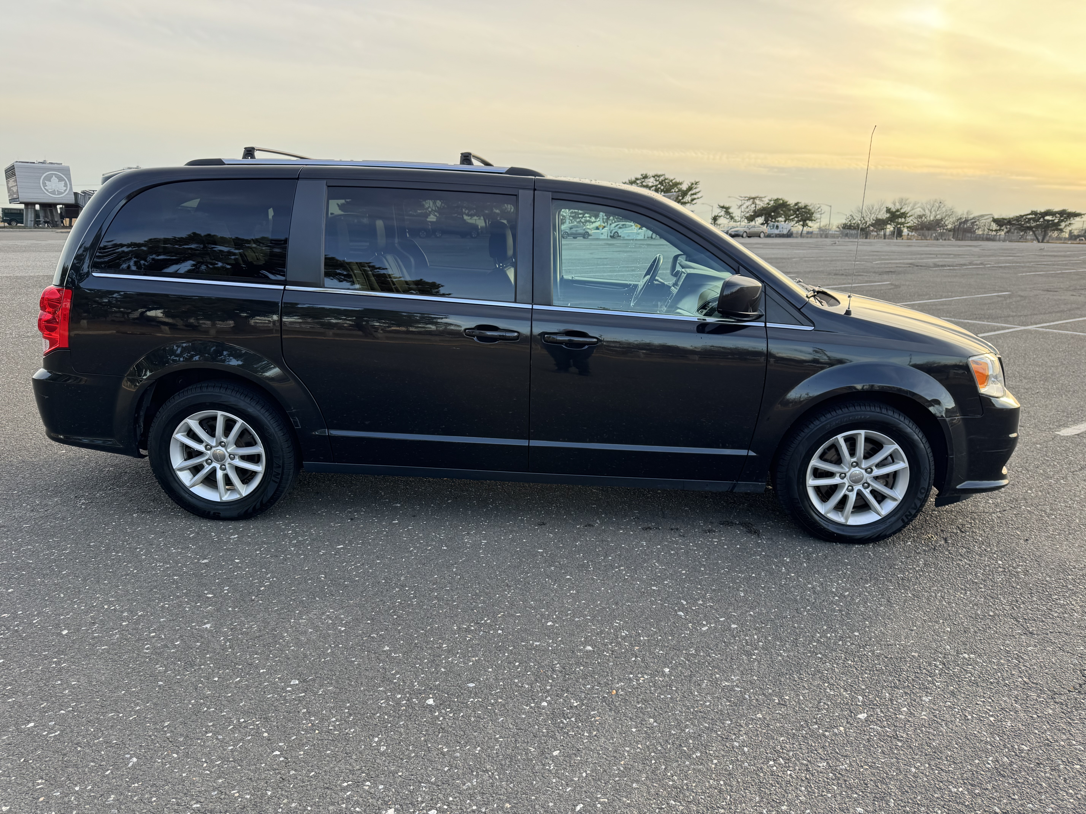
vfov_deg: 56.8
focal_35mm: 24
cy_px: 407
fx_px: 753
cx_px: 543
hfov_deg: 71.6
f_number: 1.78
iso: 80
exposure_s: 1/495
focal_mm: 6.76
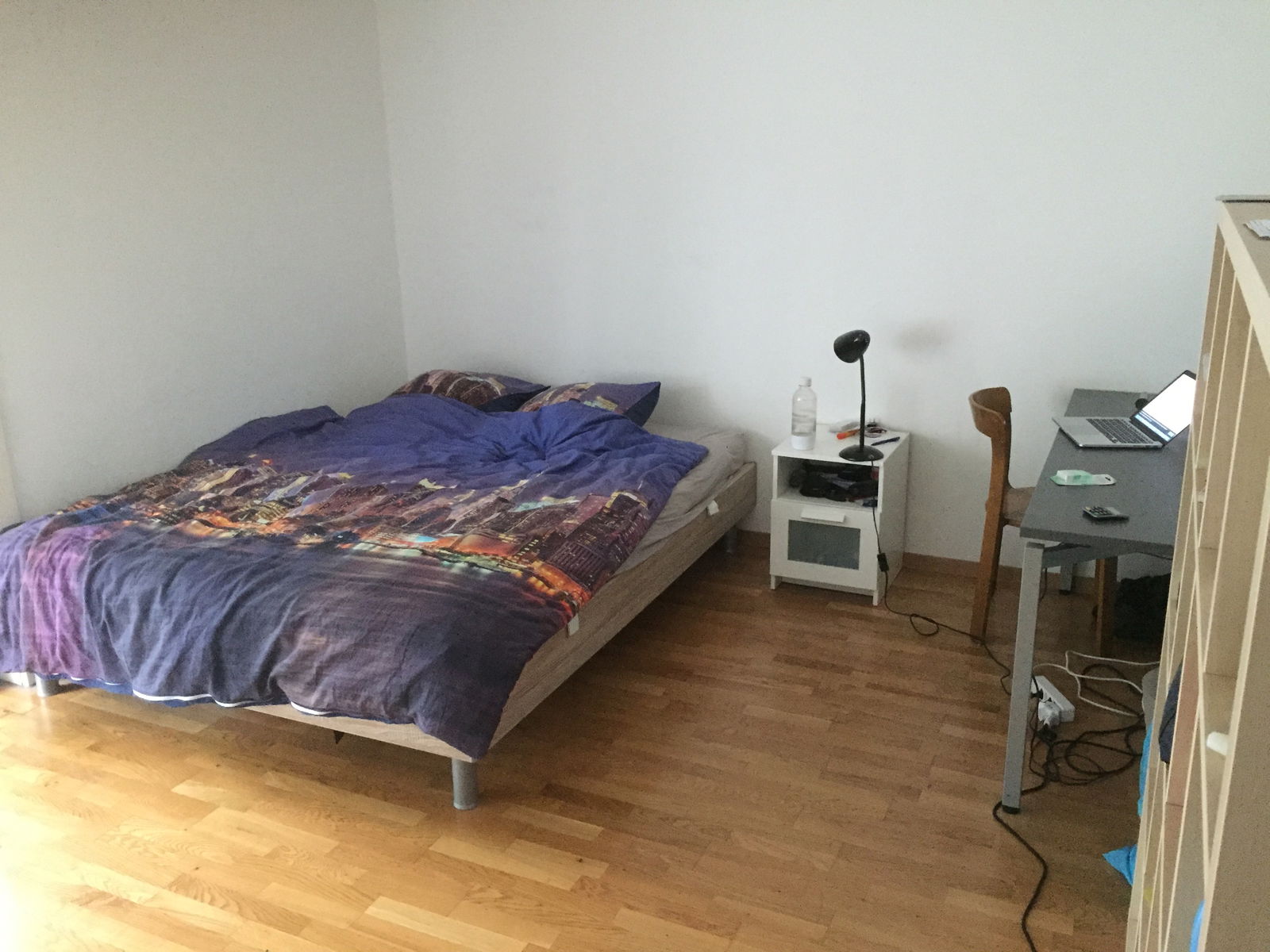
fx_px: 1064
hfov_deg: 61.7
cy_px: 476
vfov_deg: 48.2
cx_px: 635
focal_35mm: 29
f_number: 2.2
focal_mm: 4.15
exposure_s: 1/17
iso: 400
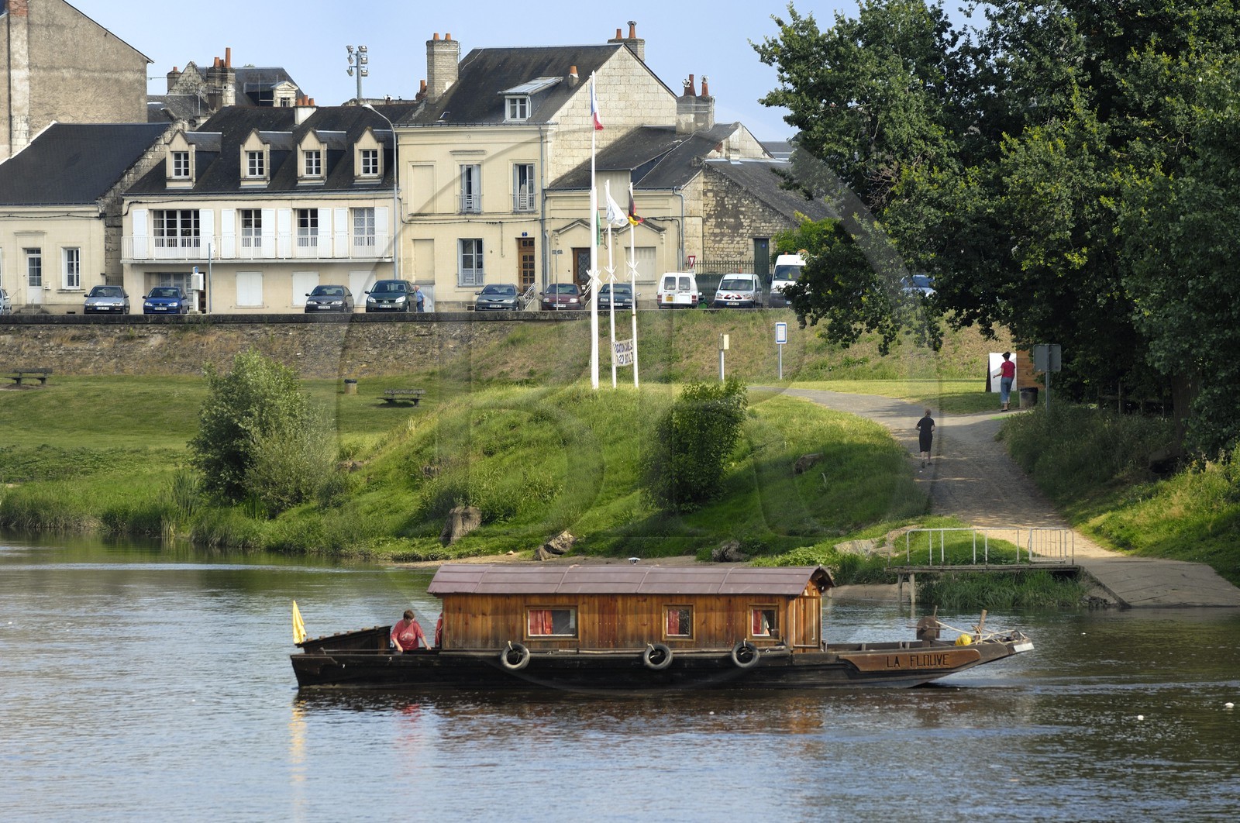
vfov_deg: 4.6
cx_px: 620
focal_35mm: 300
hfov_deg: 6.9
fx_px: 10319
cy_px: 412
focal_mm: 200
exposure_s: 1/320
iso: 100
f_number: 4.8
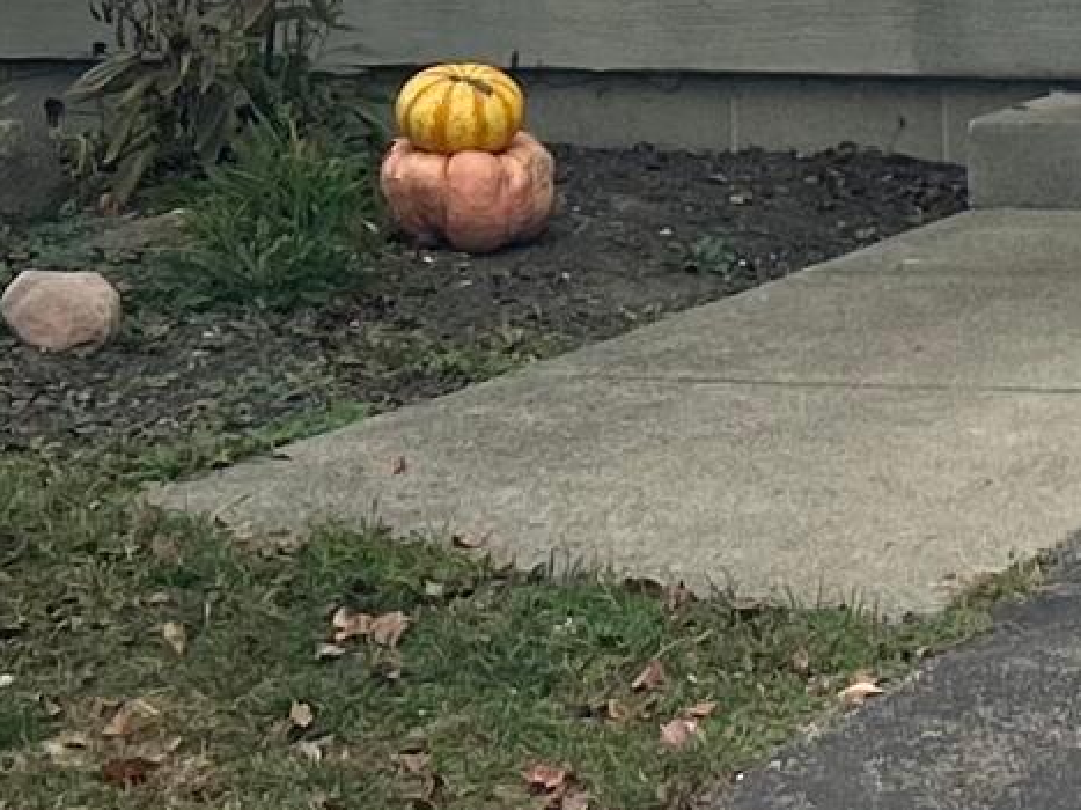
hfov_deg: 11.6
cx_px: 1317
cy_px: -662
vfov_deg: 8.5
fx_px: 5214
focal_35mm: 167
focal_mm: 5.7
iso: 50
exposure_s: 1/2571
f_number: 1.5
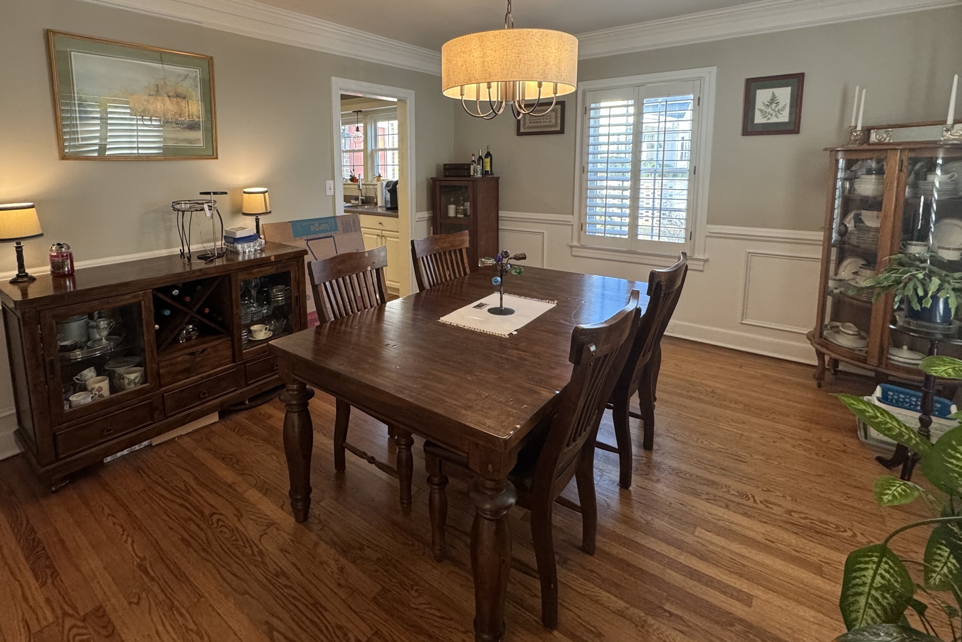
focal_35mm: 18
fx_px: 481
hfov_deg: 89.6
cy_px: 223
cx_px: 427
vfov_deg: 65.9
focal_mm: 2.22
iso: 320
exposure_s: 1/120
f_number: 2.2
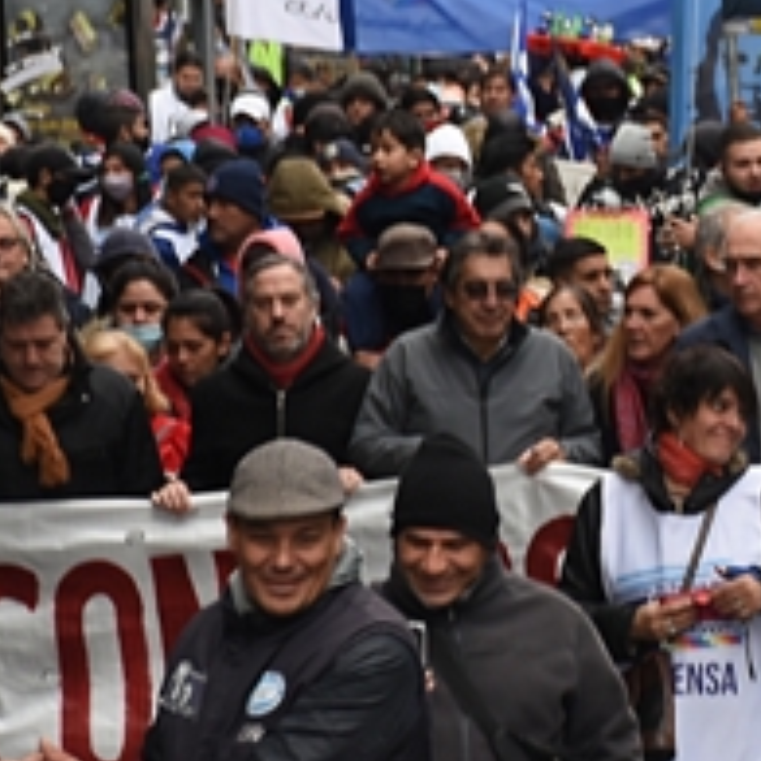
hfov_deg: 3.5
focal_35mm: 499
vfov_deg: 3.5
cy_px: 238
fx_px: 12410
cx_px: 956
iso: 250
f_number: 7.1
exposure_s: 1/100
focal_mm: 85
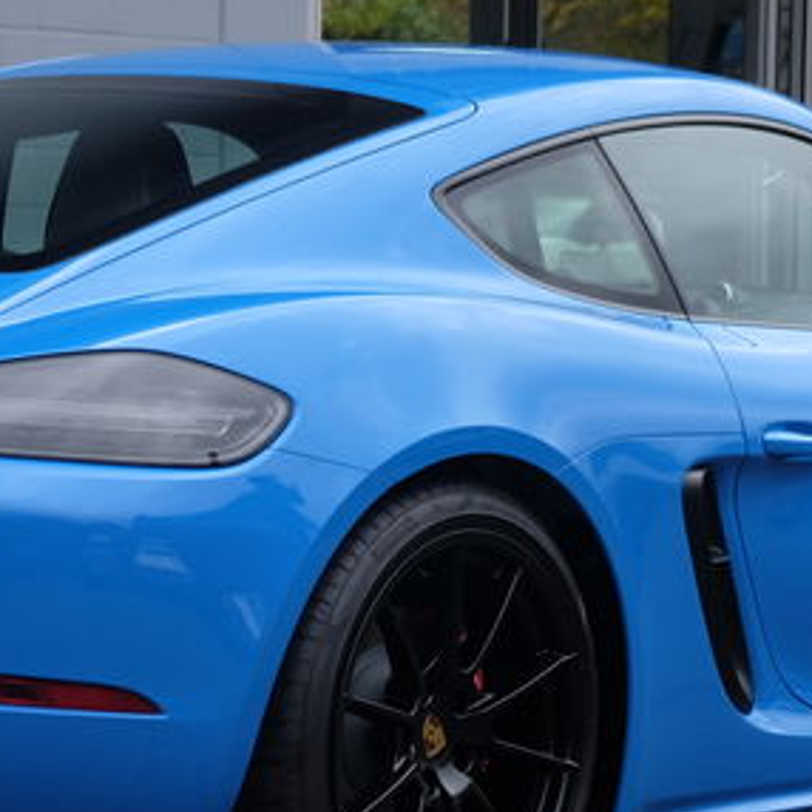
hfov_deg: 11.7
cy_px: 593
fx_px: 3954
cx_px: 332
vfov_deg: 11.7
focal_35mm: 149
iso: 200
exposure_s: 1/160
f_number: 3.6
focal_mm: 32.9
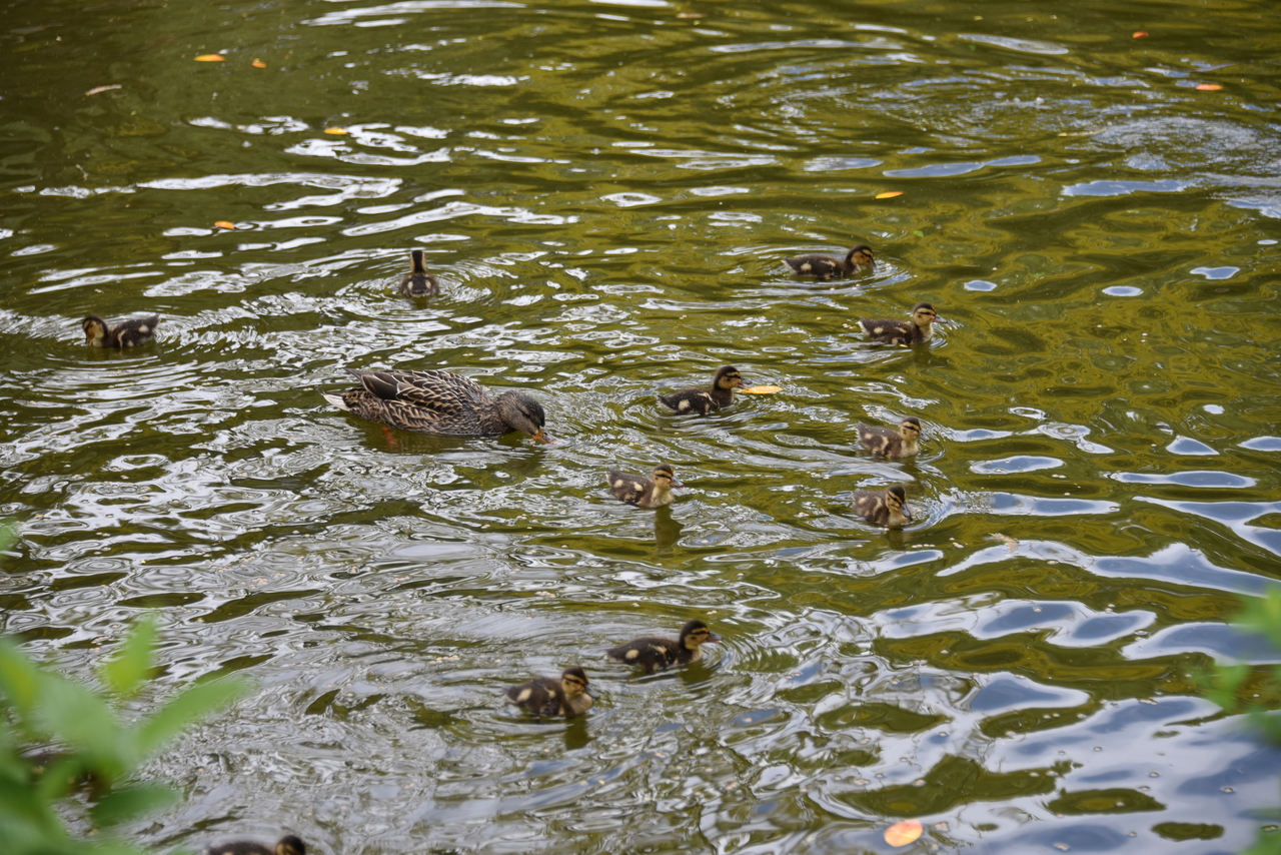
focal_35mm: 122
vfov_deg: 11.2
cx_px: 640
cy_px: 428
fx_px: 4342
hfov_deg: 16.8
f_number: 5.6
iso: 180
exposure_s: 1/250
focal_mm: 122
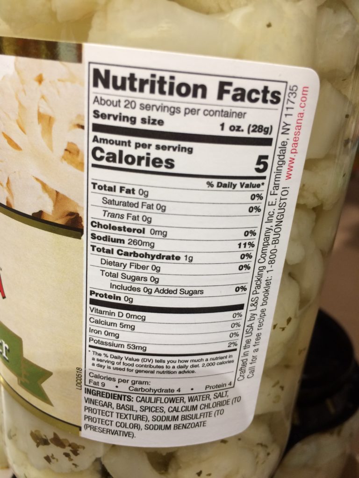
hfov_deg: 48.2
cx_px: 180
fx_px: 401
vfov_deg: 61.7
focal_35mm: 29
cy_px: 239
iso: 80
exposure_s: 1/30
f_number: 2.2
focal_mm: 4.15
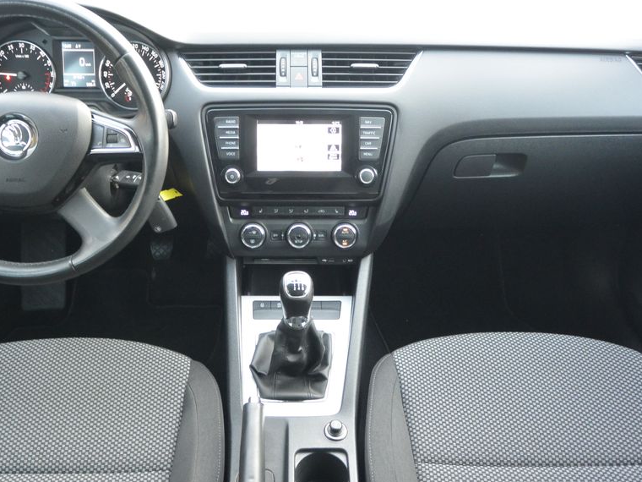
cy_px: 214
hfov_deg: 52.6
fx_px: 649
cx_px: 295
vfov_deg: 40.6
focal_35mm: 35
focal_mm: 10
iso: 900
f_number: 3.5
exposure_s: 1/30
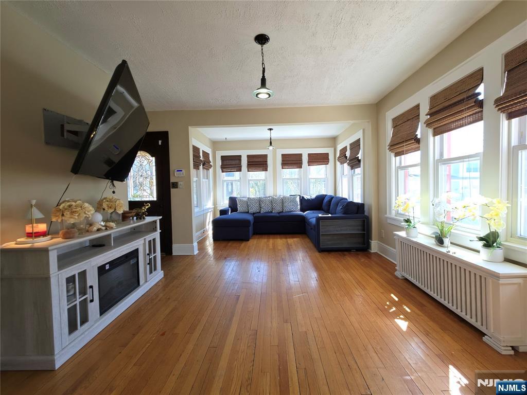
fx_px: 198
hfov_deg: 106.2
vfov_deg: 89.9
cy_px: 198
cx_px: 264
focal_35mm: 13
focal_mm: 2.2
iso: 20
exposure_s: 1/194
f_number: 1.9
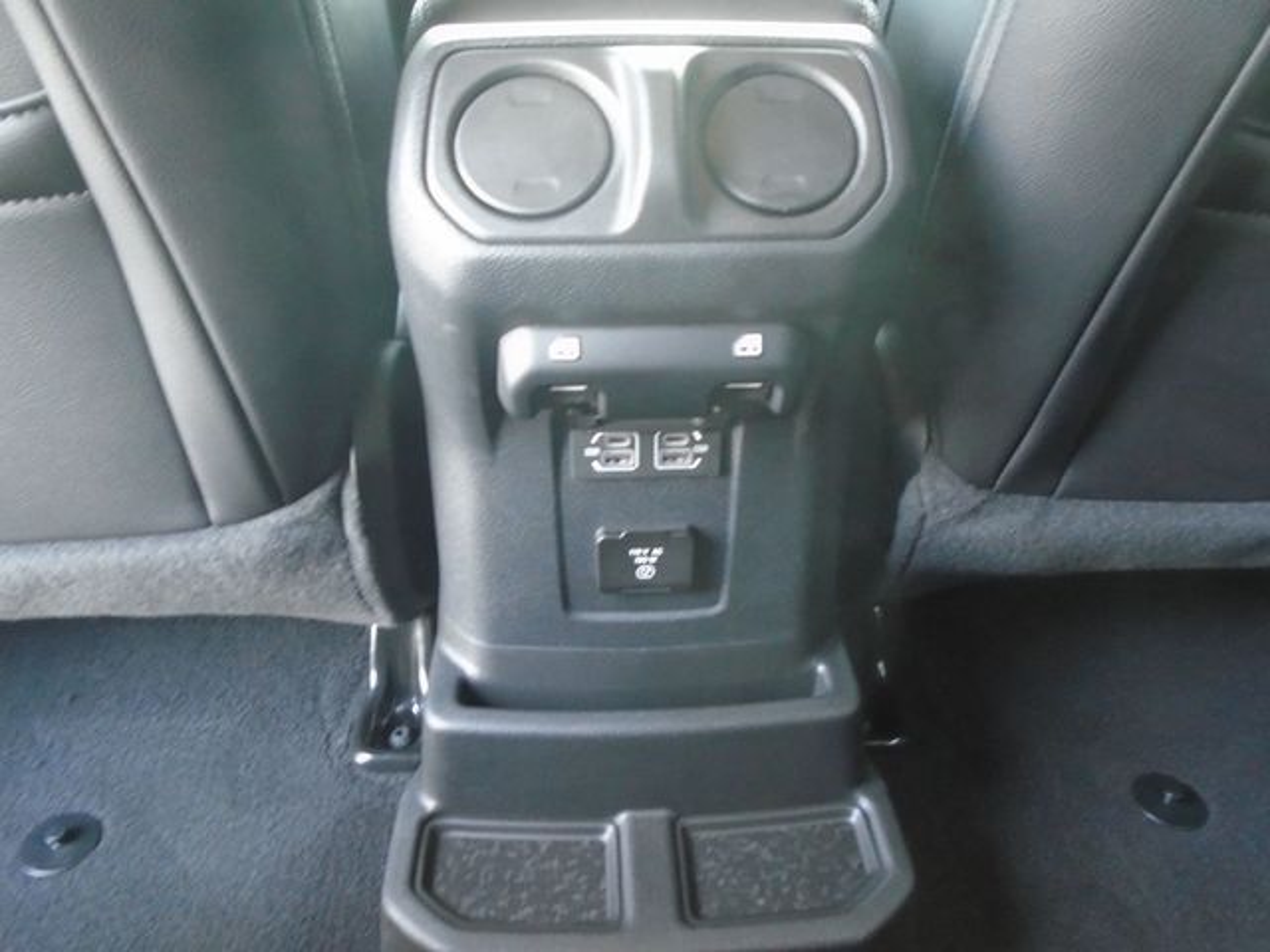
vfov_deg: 53.1
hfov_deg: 67.3
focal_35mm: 26
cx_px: 635
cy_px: 476
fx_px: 954
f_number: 3.2
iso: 400
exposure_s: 1/8
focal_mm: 4.6
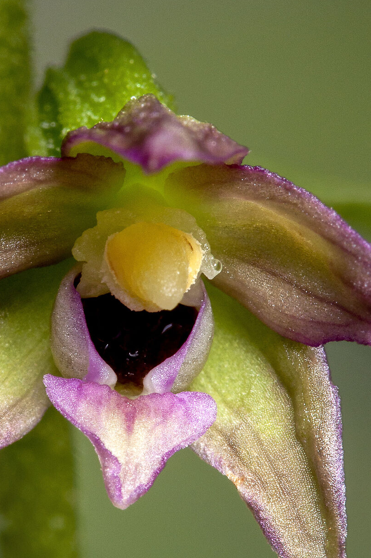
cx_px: 113
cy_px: 297
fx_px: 6853
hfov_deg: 3.1
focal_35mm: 442
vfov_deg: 4.7
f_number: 25
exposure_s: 1/60
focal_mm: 150
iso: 200
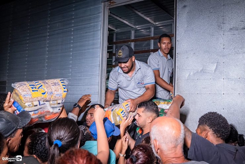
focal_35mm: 36
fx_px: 245
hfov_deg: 53.1
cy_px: 82
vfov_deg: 36.9
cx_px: 122
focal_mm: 24
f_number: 2.5
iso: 2500
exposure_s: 1/160
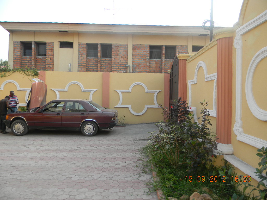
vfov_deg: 49.7
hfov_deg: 63.4
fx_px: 216
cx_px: 134
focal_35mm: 28
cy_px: 100
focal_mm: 5
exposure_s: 1/190
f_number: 3.5
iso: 80
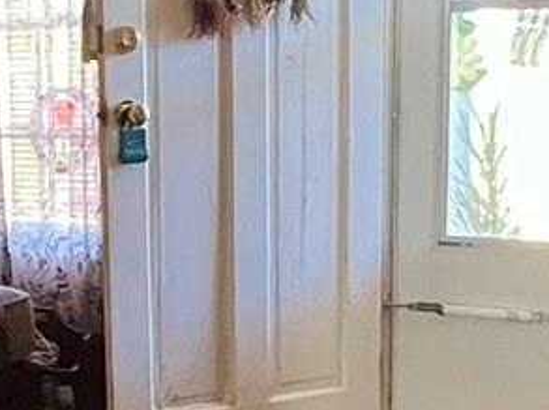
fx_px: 1441
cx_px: -30
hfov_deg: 20.7
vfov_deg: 16.1
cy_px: 322
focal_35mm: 91
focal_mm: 1.57
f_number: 1.8
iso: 640
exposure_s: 1/60
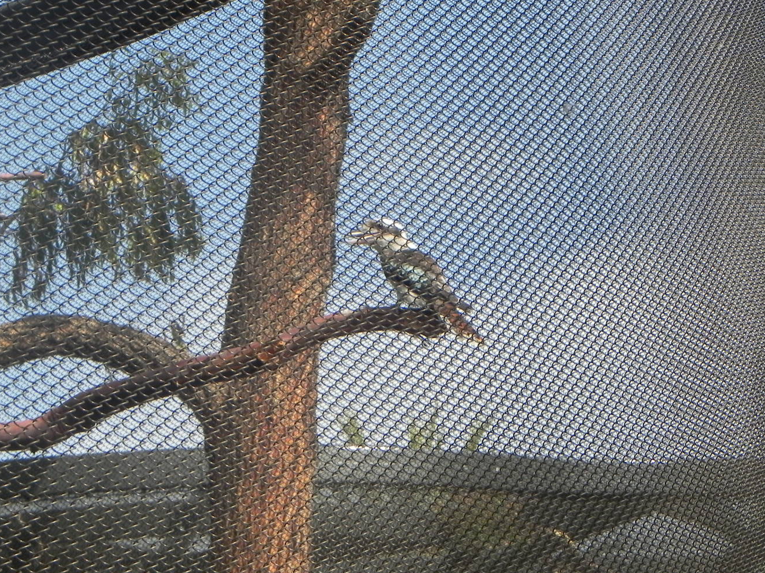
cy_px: 274
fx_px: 3469
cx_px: 379
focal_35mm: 157
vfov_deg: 9.5
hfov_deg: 12.6
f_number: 6.3
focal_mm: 23
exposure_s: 1/290
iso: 160
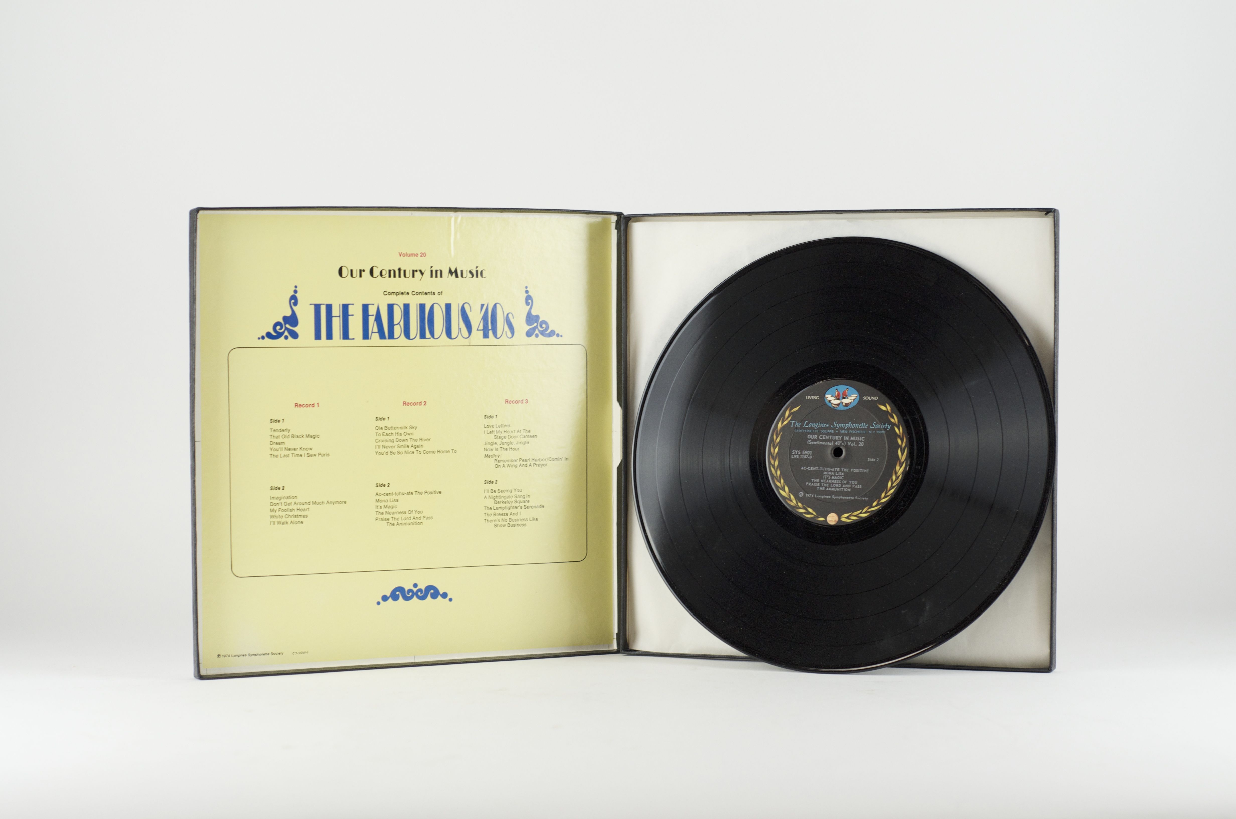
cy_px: 410
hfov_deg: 27.0
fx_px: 2570
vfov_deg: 18.1
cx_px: 618
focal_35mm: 75
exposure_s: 1/125
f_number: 3.5
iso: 500
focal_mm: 50
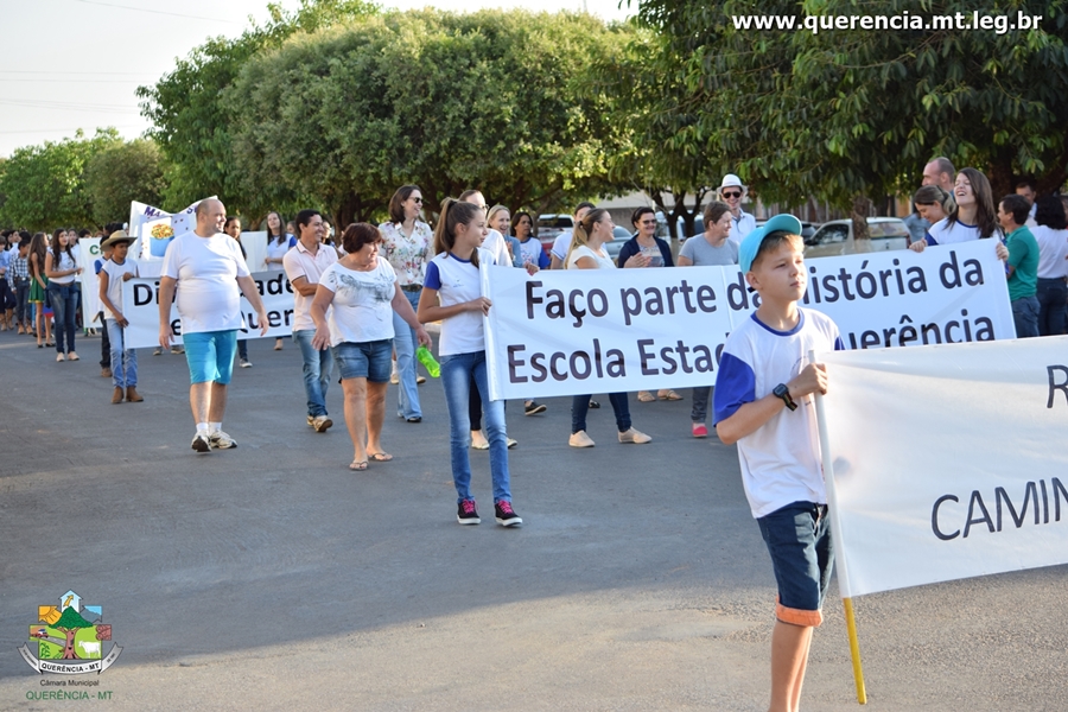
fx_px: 2447
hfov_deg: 24.6
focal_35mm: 82
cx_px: 534
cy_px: 356
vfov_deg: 16.6
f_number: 4.5
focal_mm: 55
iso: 100
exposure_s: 1/200
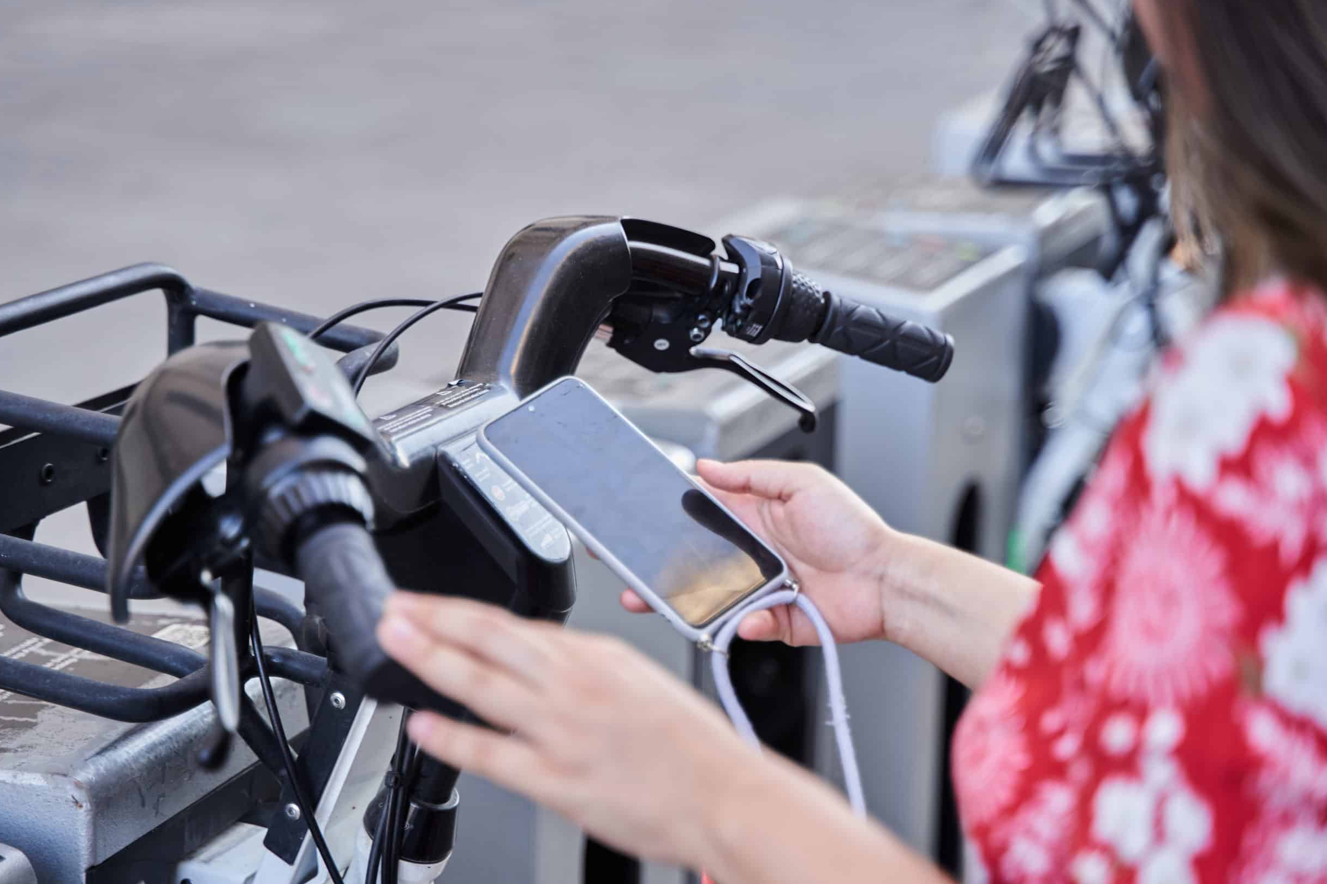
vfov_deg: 17.3
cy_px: 464
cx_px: 633
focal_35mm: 79
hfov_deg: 25.7
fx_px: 2911
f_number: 2.8
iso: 400
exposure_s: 1/160
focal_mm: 75
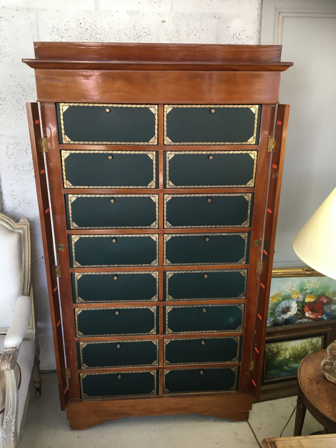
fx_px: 375
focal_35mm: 29
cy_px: 224
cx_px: 168
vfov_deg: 61.7
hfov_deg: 48.2
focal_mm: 4.15
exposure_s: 1/33
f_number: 2.2
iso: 80
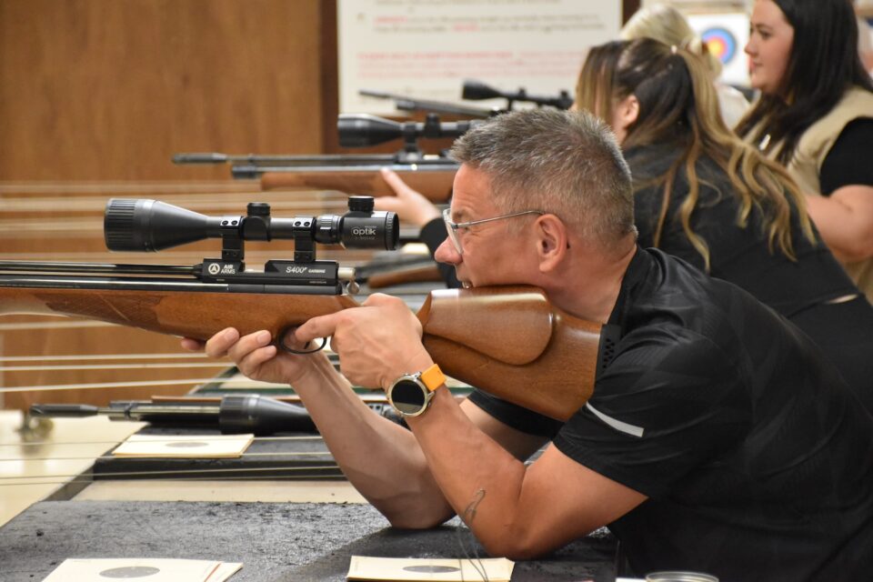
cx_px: 436
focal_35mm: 128
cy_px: 291
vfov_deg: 10.8
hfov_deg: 16.1
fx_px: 3092
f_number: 5.3
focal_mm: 85
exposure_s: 1/60
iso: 6400
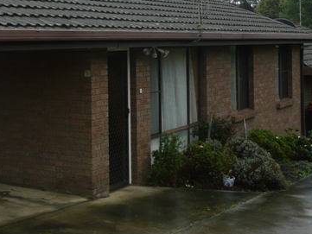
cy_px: 57
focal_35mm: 62
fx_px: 559
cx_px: -32
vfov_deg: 23.4
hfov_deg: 28.3
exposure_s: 1/125
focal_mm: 4.6
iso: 125
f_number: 3.3
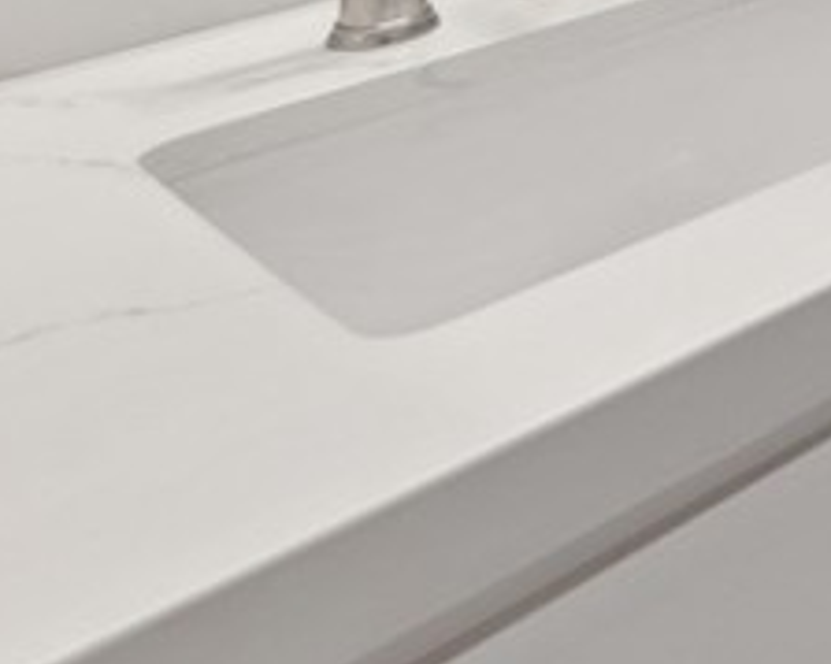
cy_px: -499
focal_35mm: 60
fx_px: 1475
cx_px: 1673
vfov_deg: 19.6
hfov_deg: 18.9
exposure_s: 1/20
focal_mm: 14
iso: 100
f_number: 10
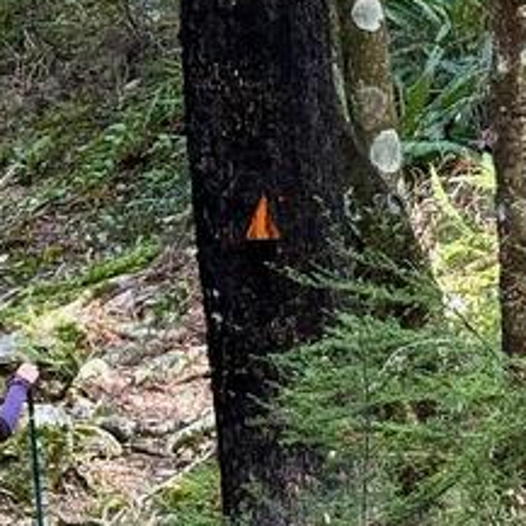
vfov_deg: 8.7
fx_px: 3438
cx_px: -12
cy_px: 548
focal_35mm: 200
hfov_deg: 8.7
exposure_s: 1/60
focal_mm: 6.76
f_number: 1.78
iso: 100
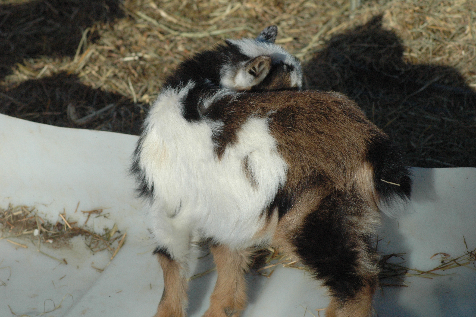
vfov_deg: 7.5
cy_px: 158
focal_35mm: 183
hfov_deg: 11.2
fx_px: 2417
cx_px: 238
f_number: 9
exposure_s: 1/1250
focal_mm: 122
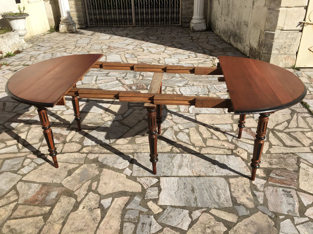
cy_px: 117
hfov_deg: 61.7
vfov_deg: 48.2
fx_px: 262
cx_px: 156
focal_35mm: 29
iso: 25
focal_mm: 4.15
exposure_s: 1/1637
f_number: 2.2
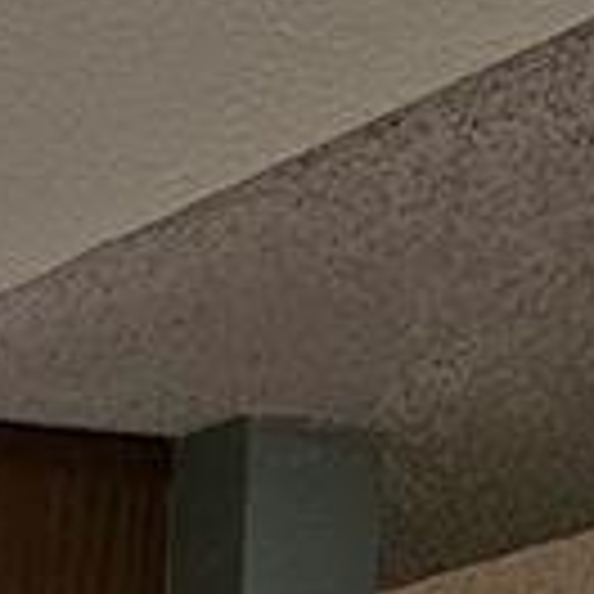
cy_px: 2088
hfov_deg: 8.6
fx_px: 3592
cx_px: -810
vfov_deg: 7.6
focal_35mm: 185
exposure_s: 1/120
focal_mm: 6.3
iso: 250
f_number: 1.7
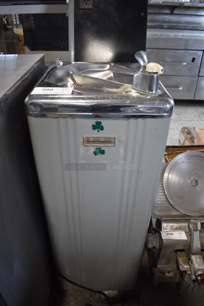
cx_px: 102
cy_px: 153
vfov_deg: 67.4
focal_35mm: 27
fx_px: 229
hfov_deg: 48.0
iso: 1100
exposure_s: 1/125
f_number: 3.5
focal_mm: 18
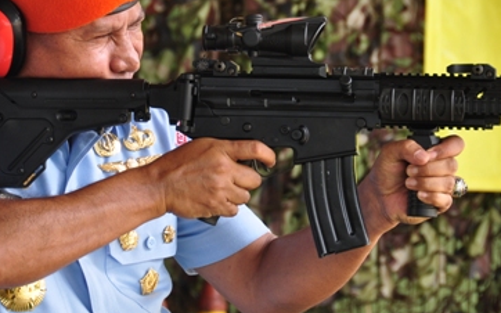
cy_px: 138
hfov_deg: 6.5
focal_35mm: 324
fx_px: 4422
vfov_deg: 4.1
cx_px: 253
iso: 250
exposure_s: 1/60
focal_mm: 120
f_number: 8
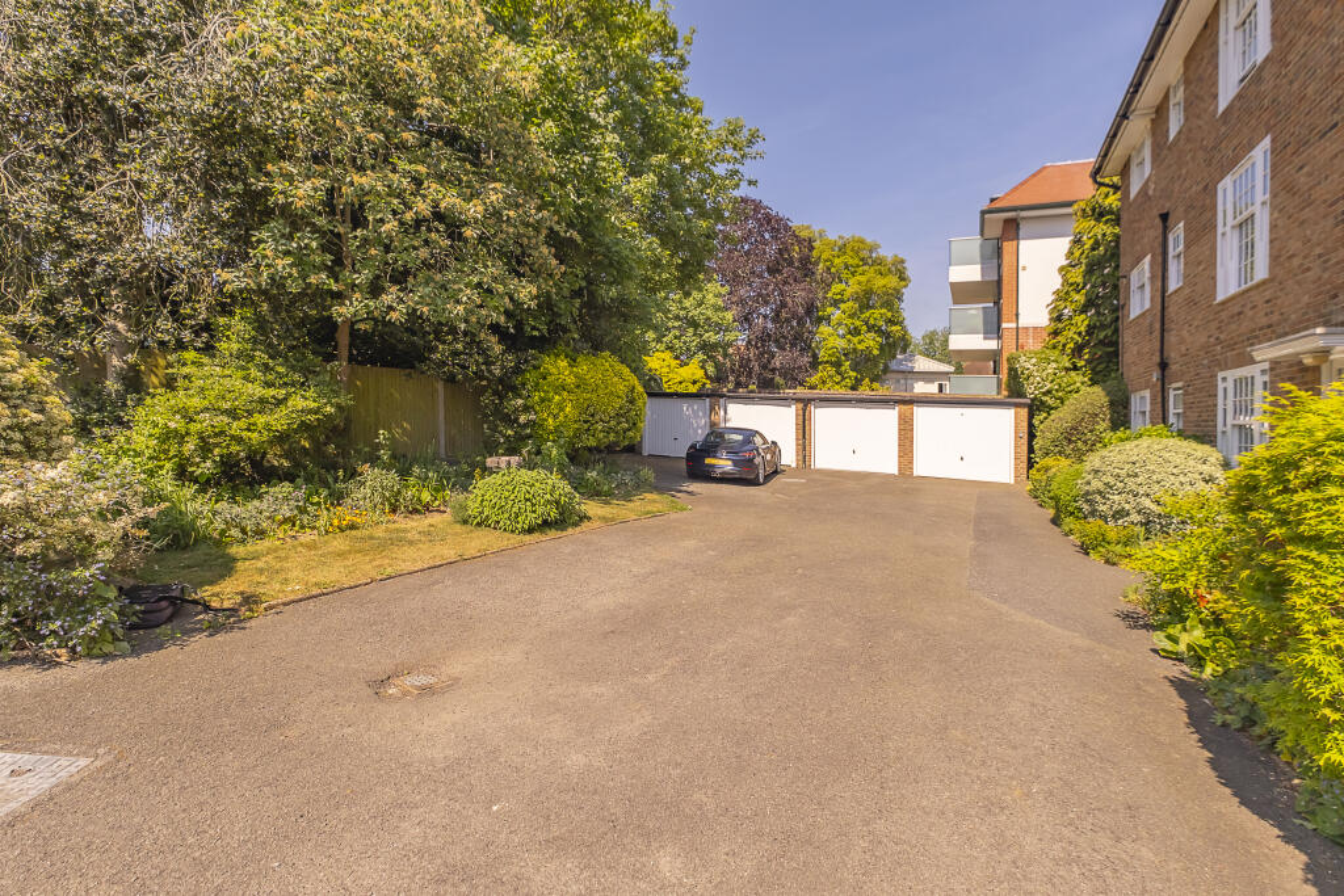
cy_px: 448
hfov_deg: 96.7
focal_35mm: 16
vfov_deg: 73.8
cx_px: 672
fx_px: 597
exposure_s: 1/2500
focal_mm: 10.5
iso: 320
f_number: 4
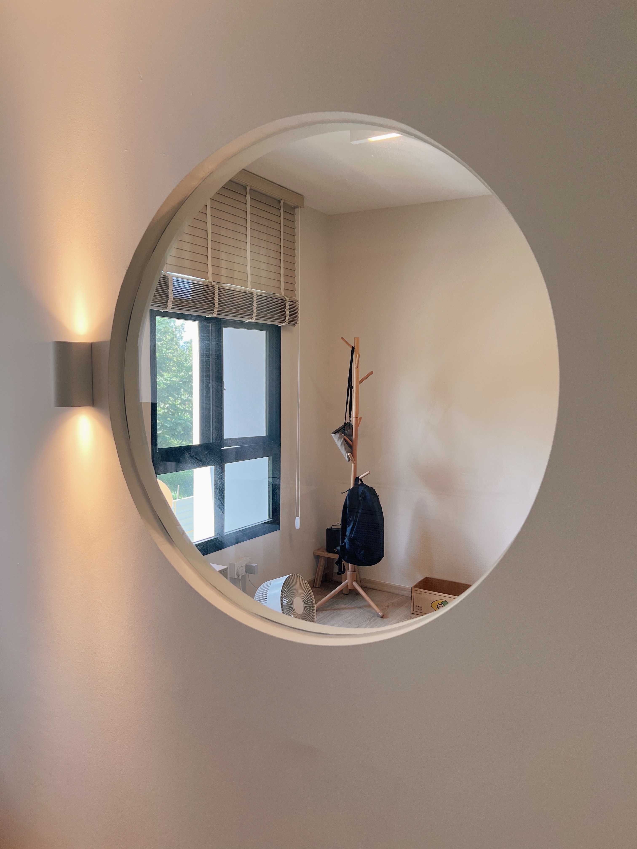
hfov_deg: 53.1
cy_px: 424
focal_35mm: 26
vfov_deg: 67.3
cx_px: 318
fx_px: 638
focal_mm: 5.7
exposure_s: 1/100
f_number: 1.5
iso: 80
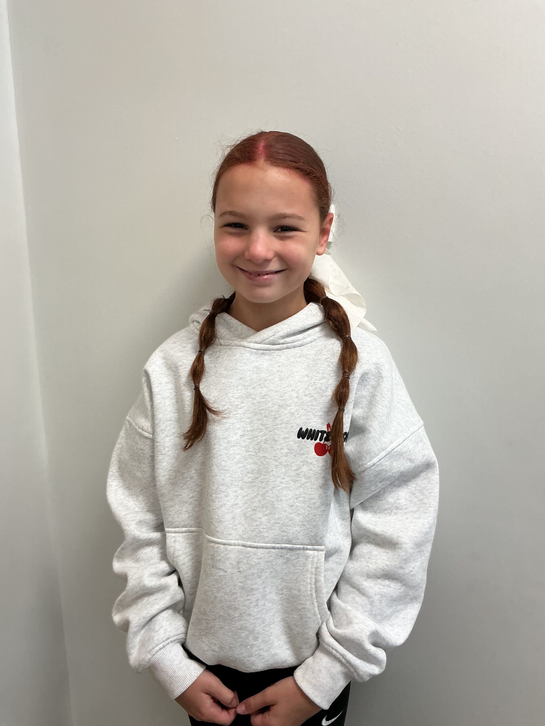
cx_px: 272
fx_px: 609
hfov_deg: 48.2
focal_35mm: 29
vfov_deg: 61.7
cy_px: 363
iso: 50
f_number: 1.8
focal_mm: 3
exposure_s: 1/50
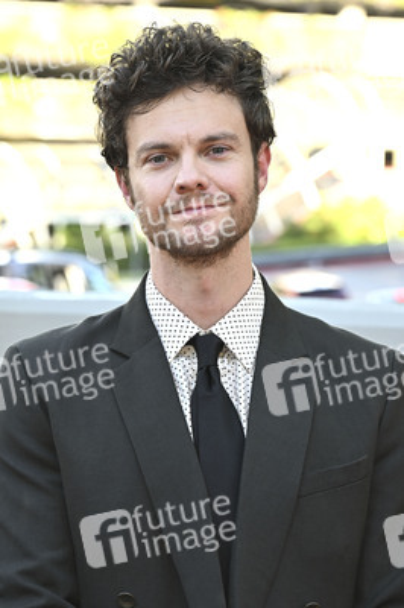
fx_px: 2495
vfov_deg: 13.9
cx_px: 202
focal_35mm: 148
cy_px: 304
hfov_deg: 9.3
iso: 640
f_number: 5.6
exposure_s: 1/320
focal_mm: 99
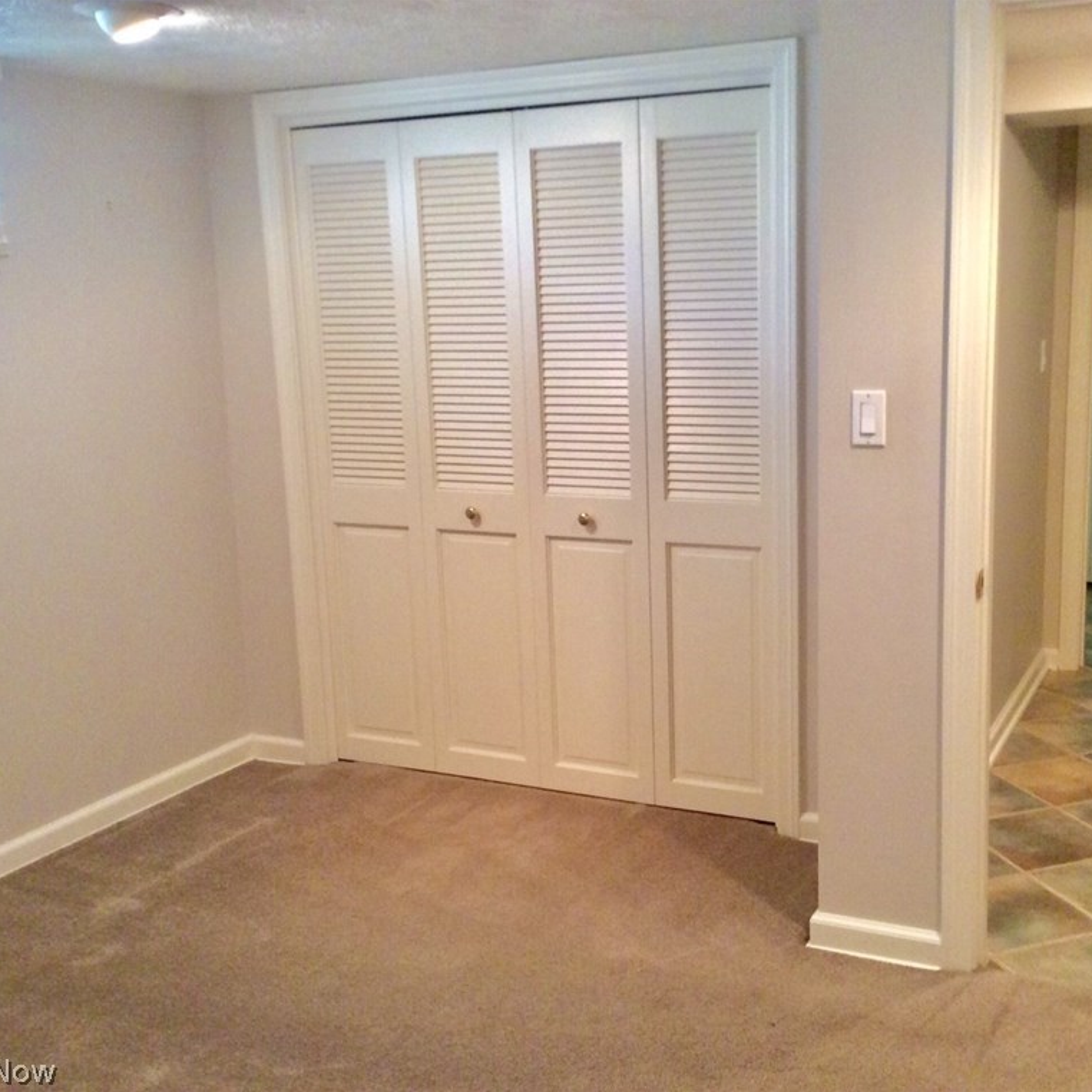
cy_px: 546
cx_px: 642
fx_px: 1356
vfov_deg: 43.9
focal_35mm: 38
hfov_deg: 43.7
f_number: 2.4
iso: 125
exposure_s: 1/24
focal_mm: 3.3
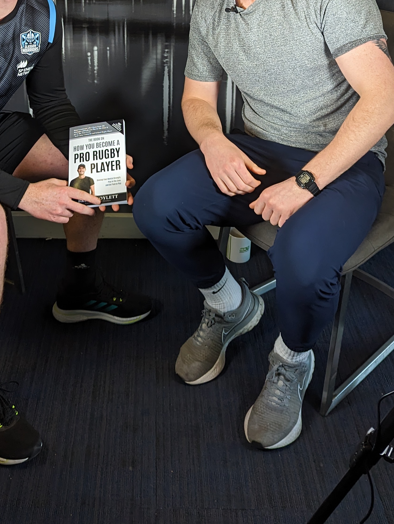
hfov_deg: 32.7
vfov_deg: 39.8
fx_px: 666
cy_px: 55
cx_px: 137
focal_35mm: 44
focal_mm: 6.81
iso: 317
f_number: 1.85
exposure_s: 1/140
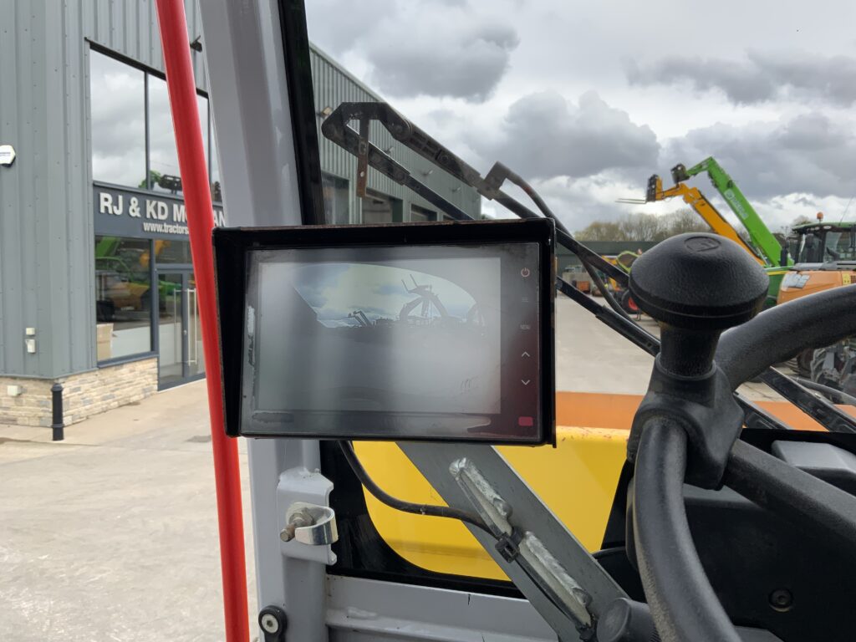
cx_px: 428
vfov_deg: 48.2
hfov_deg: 61.7
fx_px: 717
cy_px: 321
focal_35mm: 29
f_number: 1.8
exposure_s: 1/365
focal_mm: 3
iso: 16
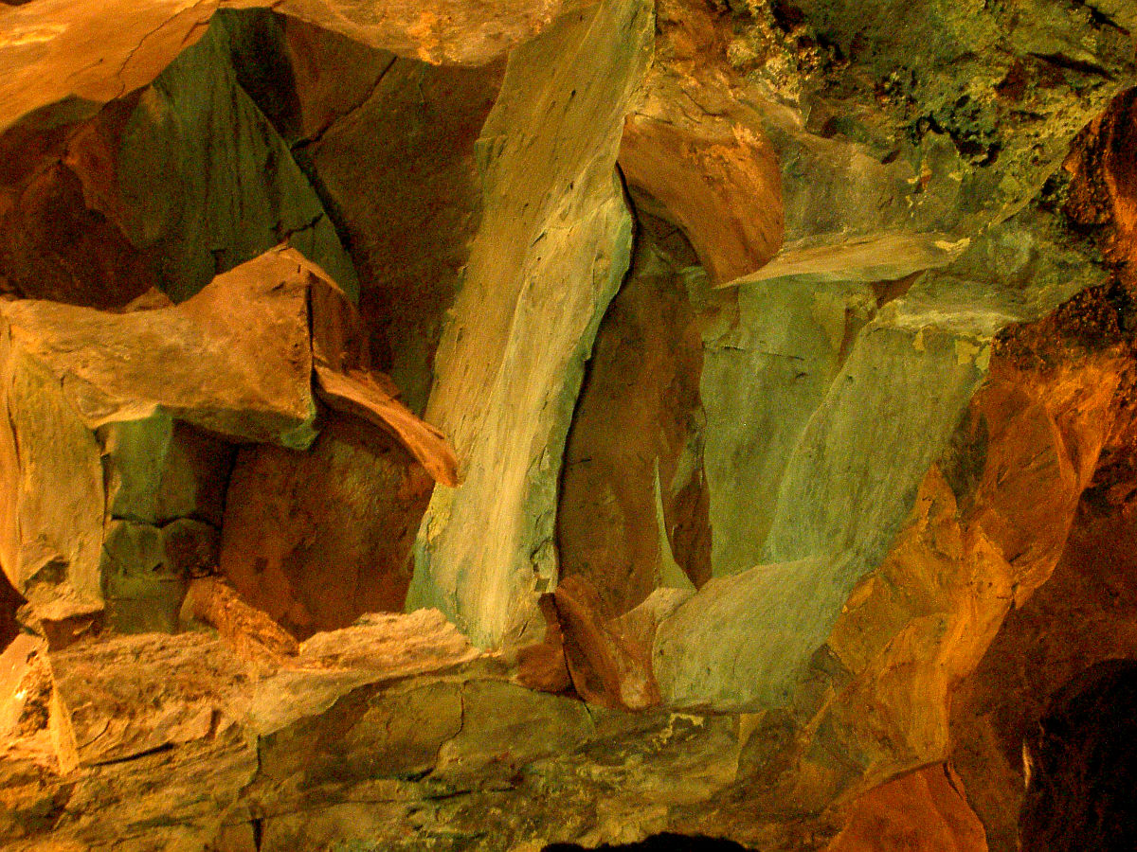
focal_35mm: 89
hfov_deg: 22.0
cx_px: 568
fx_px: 2923
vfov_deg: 16.6
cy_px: 426
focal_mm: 14.7
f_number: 4.6
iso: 400
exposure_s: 1/15
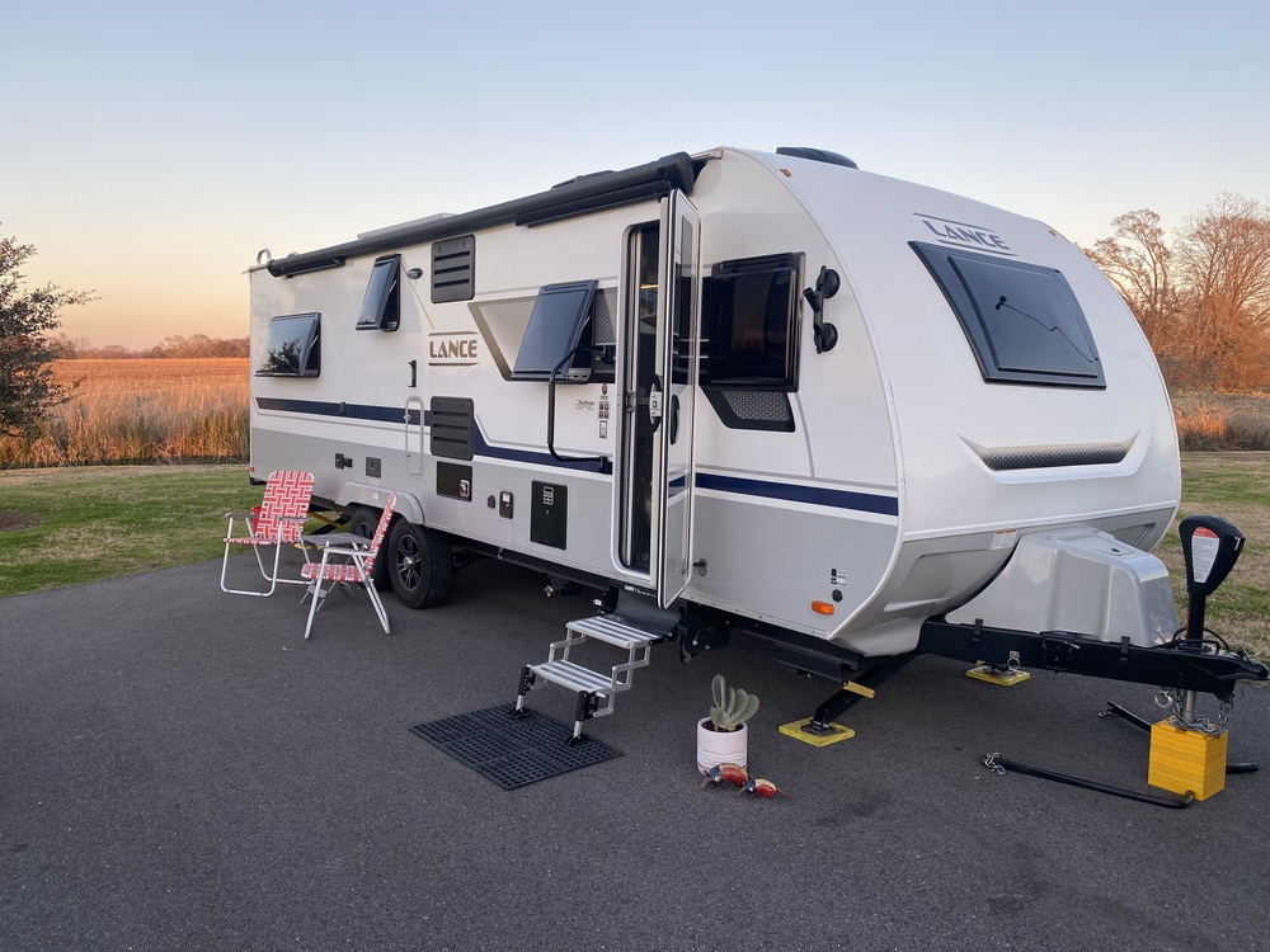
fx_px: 954
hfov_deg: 67.3
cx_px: 635
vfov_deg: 53.1
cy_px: 476
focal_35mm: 26
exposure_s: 1/256
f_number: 1.8
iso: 32
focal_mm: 4.25
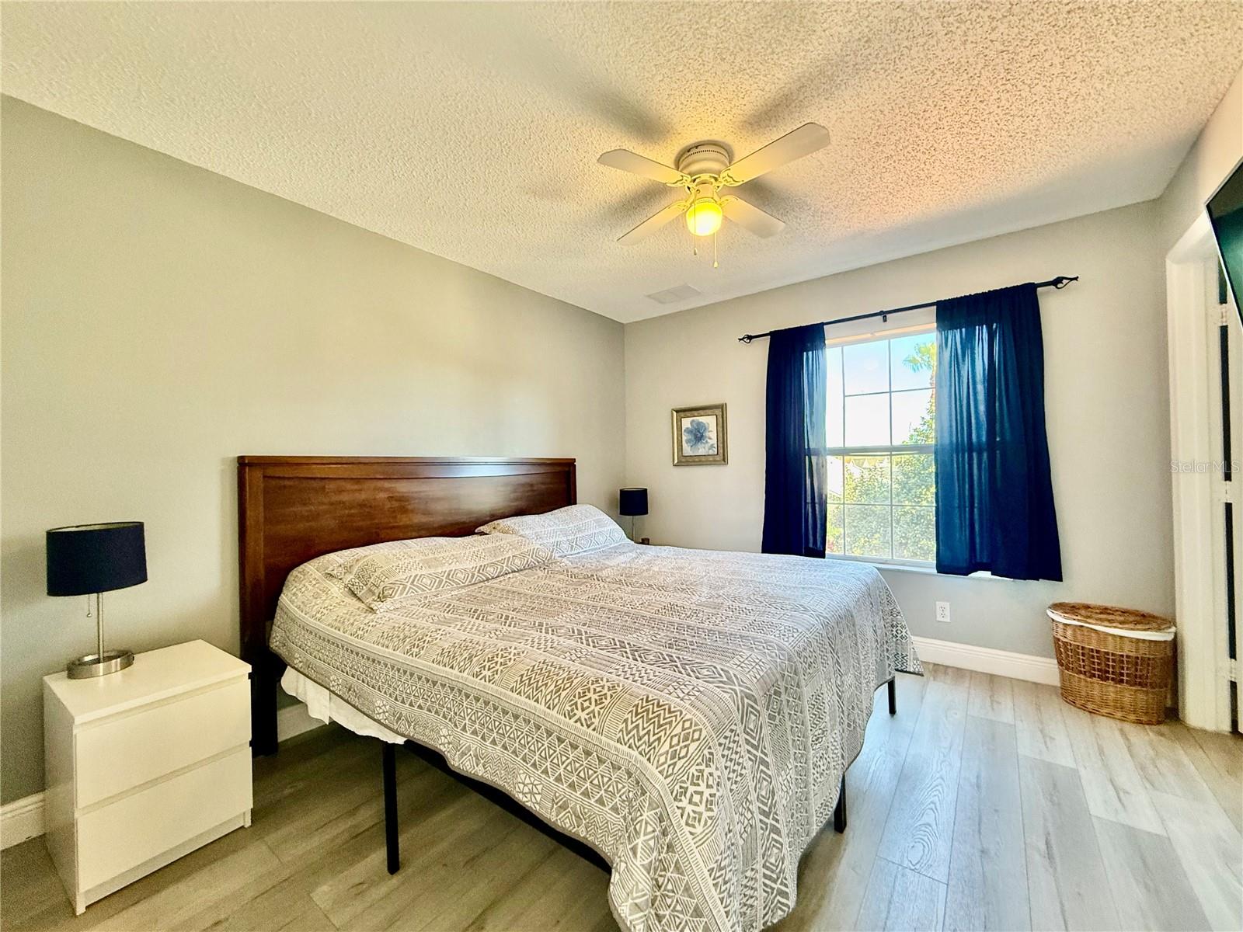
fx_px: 503
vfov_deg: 85.7
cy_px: 466
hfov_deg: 102.1
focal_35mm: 14
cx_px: 622
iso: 320
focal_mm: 2.22
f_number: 2.2
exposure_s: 1/102
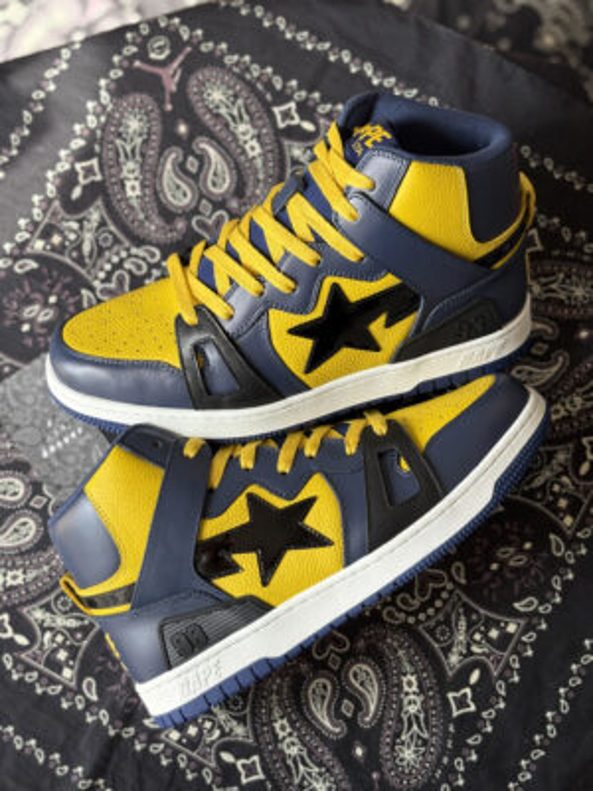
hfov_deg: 28.0
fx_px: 1188
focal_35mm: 52
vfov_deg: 36.8
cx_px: 296
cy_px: 396
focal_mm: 5.96
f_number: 1.6
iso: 25
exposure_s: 1/122
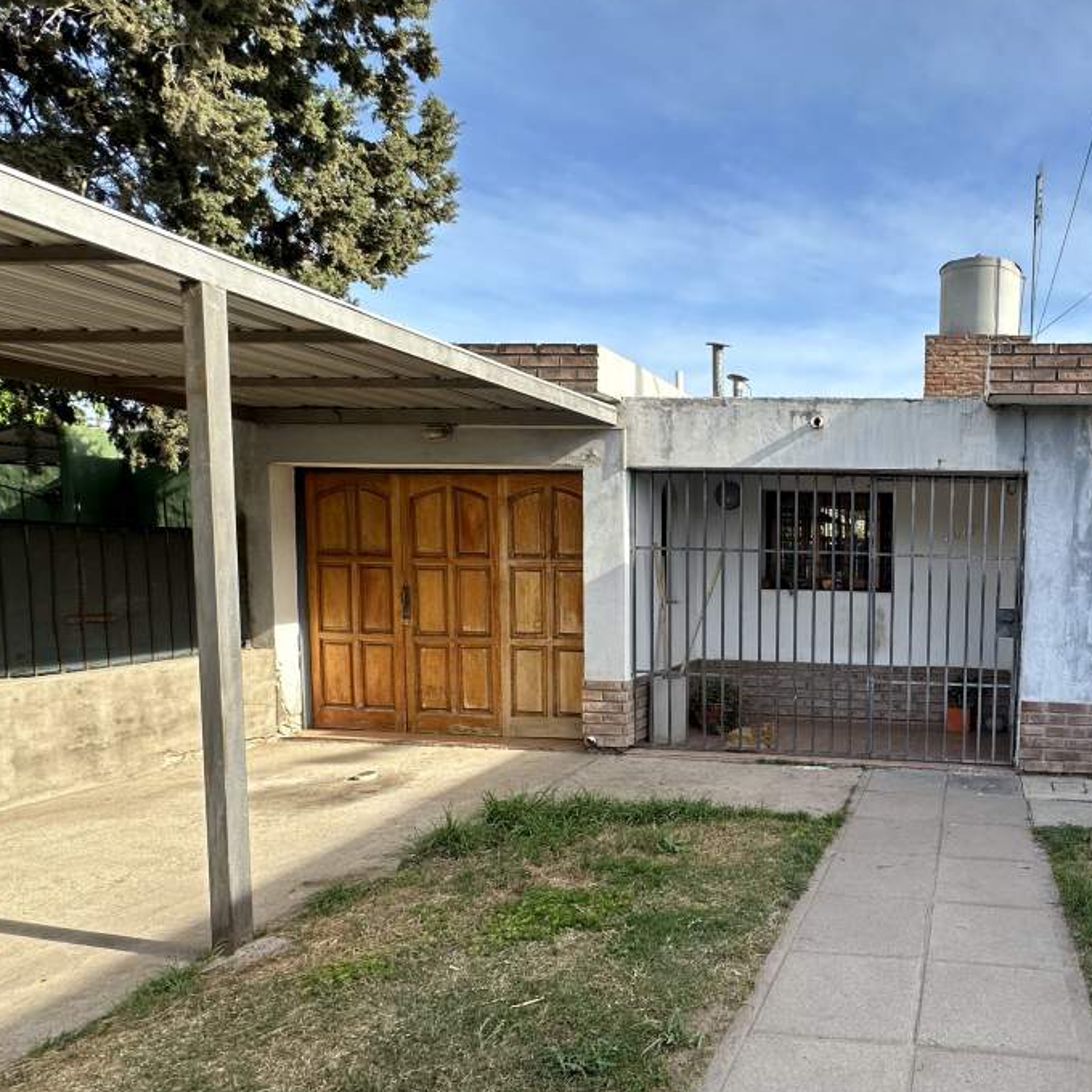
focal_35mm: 22
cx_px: 904
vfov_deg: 69.2
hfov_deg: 62.5
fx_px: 785
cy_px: 630
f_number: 2.2
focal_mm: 2.22
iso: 40
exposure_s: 1/515
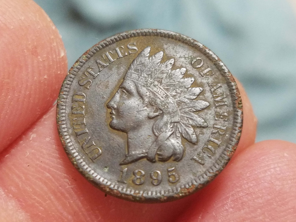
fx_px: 222
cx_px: 148
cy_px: 111
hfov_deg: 67.3
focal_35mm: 26
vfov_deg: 53.1
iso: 160
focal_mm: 4.2
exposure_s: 1/30
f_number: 1.7
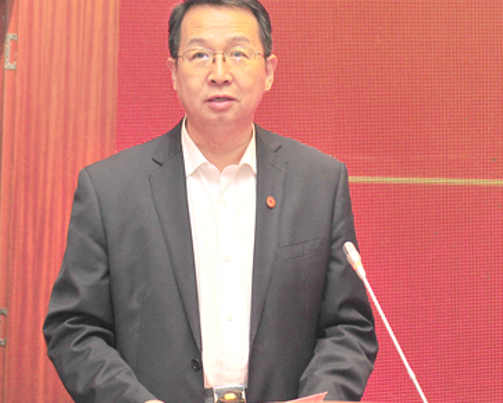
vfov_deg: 21.9
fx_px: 1043
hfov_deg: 27.1
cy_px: 196
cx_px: 213
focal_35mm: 70
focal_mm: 45
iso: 800
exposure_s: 1/125
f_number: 3.2
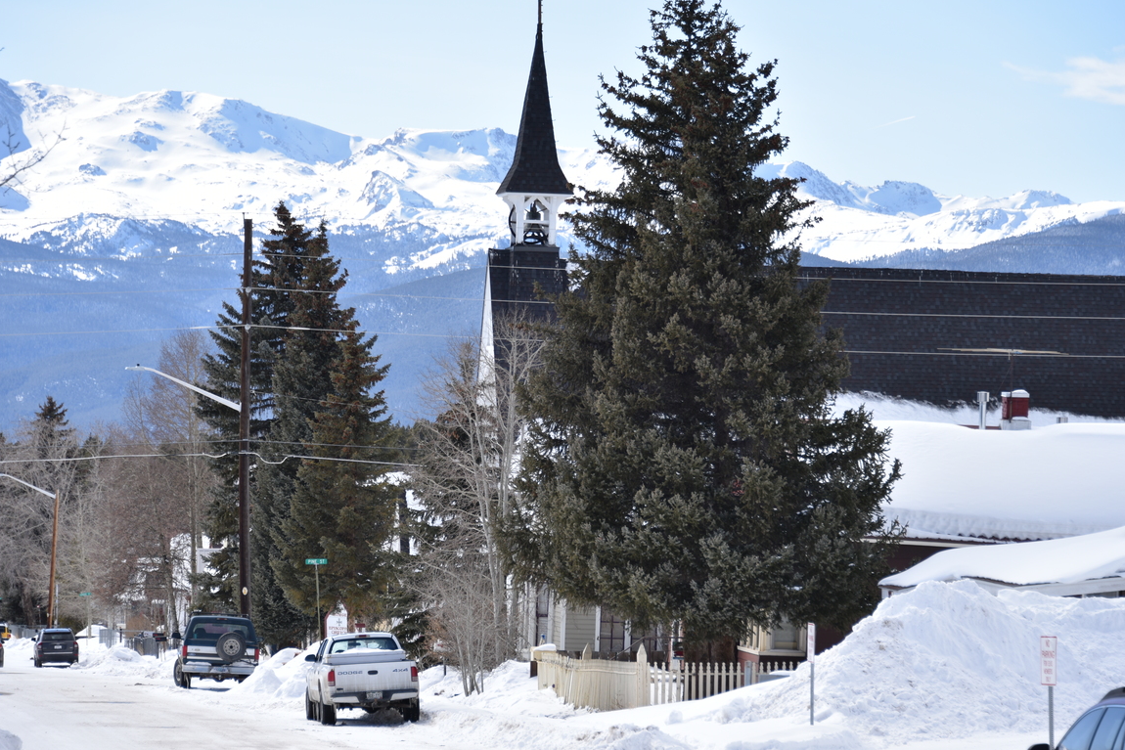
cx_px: 561
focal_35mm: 167
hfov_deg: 12.3
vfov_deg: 8.2
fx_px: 5219
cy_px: 368
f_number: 6.3
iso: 100
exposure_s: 1/320
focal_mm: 150
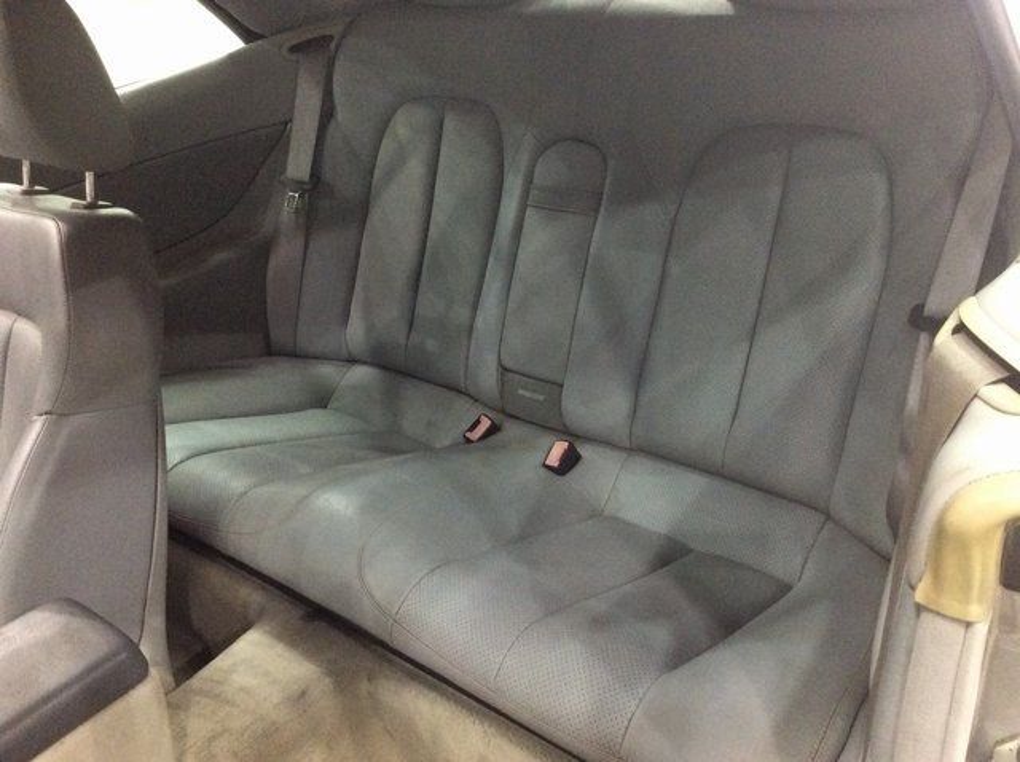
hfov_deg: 56.9
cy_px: 381
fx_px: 942
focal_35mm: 32
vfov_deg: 44.1
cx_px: 510
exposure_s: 1/25
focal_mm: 3.3
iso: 250
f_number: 2.4
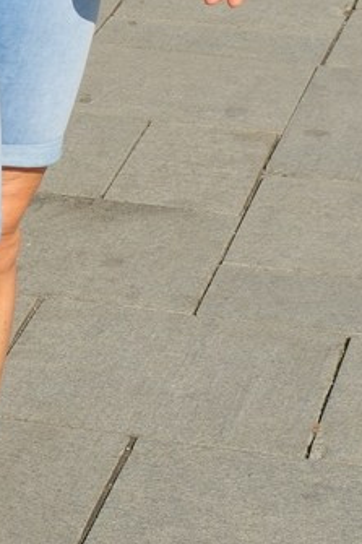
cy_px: -287
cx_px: -193
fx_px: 2838
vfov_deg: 10.5
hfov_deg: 7.2
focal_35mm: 188
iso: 640
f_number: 5.6
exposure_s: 1/2900
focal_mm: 27
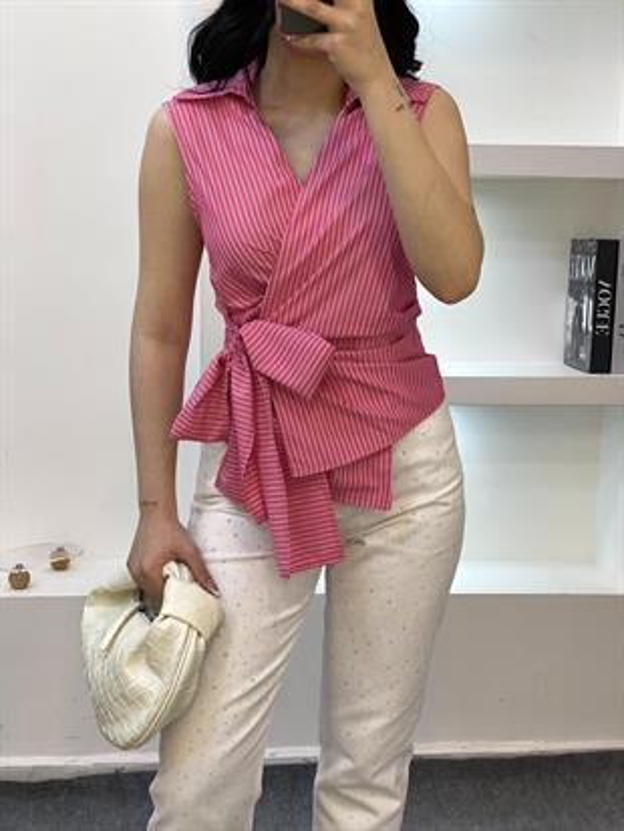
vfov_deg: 36.8
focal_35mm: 52
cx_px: 312
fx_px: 1249
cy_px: 416
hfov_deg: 28.0
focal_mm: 6
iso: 64
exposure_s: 1/100
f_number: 2
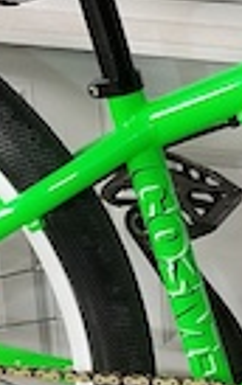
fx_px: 1694
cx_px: 453
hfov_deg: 7.9
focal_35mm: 161
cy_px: 292
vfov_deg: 12.9
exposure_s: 1/20
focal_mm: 4.25
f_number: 1.7
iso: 250
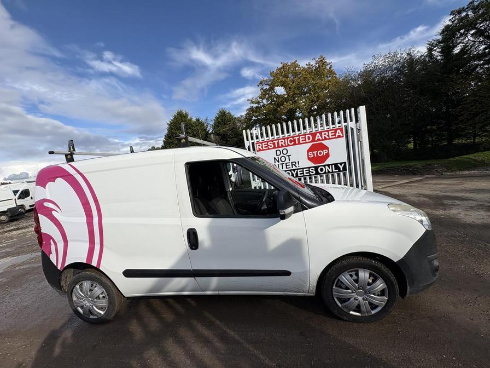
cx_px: 245
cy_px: 184
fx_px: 198
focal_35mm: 14
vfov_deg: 85.7
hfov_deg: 102.1
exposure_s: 1/2342
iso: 50
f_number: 2.2
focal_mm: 2.22
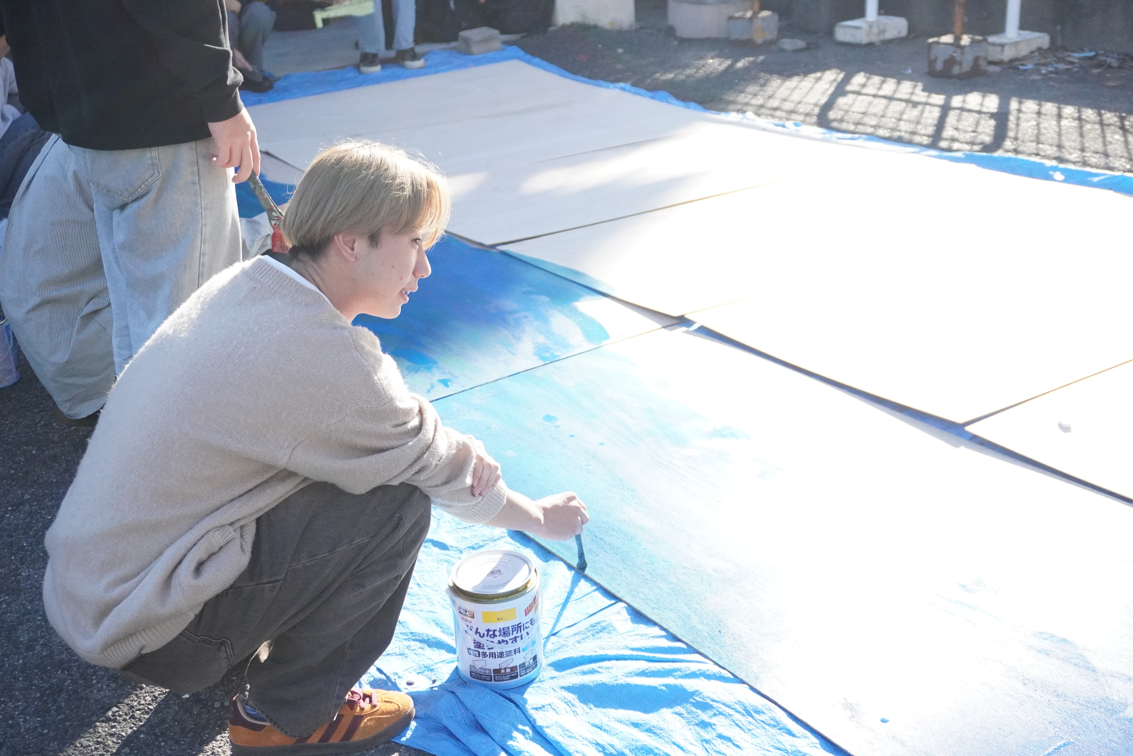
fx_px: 1322
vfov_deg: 31.9
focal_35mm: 42
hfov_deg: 46.4
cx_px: 566
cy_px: 378
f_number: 5
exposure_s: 1/4000
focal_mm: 28
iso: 3200
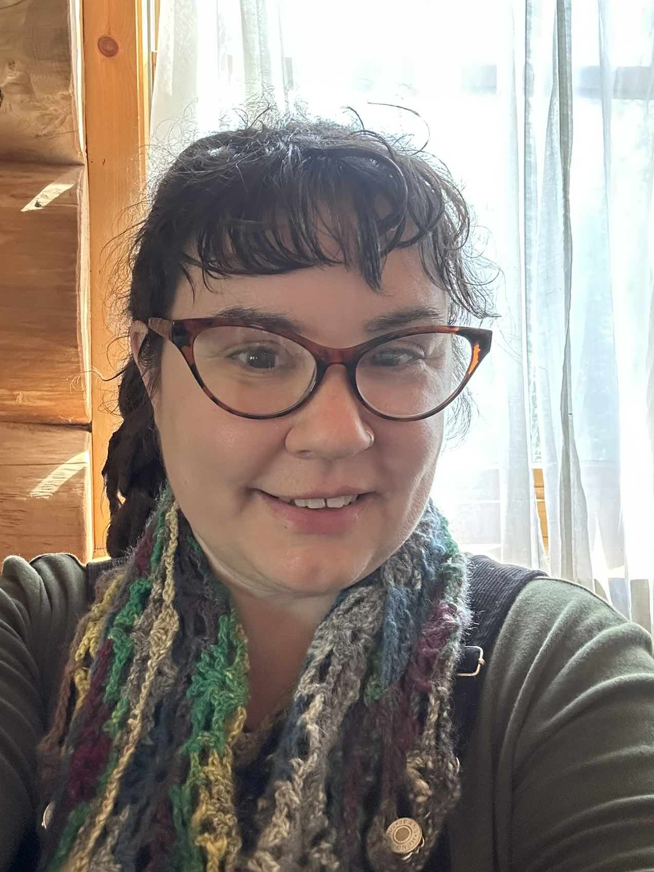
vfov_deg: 51.4
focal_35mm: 36
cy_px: 441
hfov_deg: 39.5
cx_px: 271
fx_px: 907
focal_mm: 2.69
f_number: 1.9
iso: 320
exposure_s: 1/54
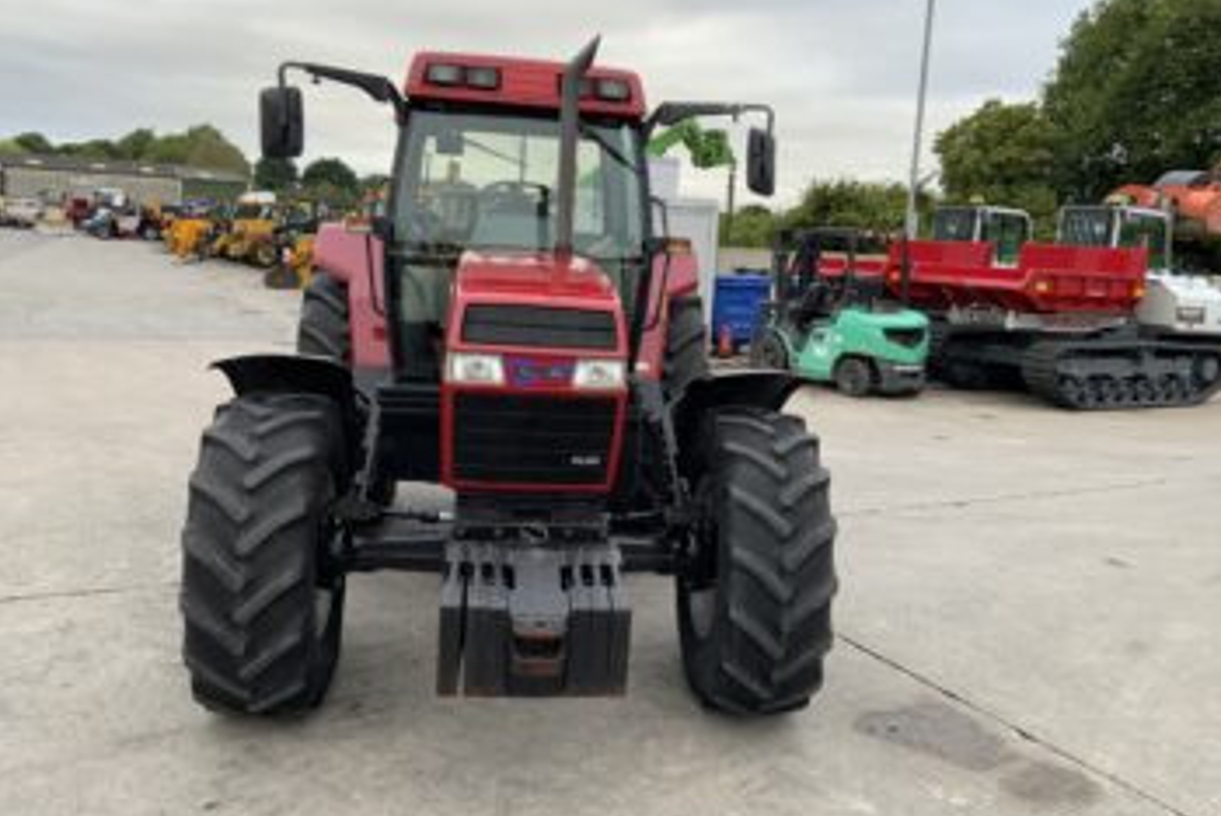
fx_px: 1052
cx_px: 621
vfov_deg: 42.4
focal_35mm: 31
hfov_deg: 60.2
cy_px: 377
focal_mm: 3
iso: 16
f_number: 1.8
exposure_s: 1/226
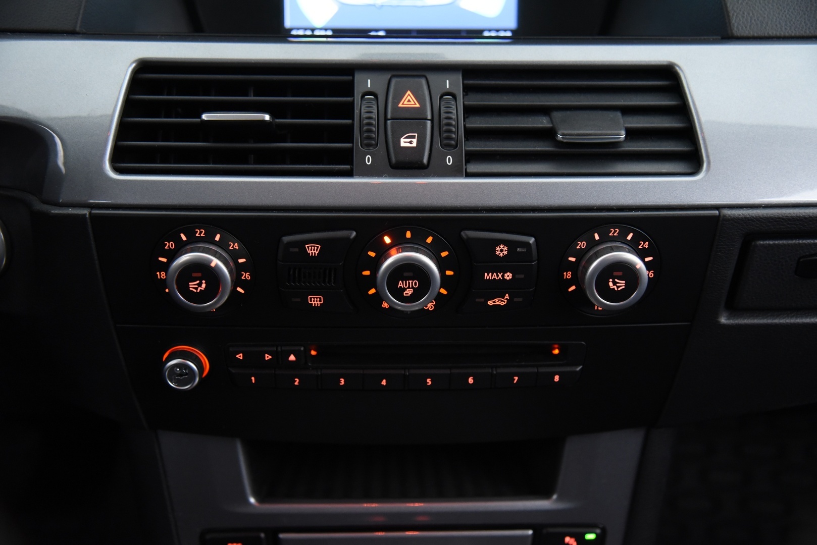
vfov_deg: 30.5
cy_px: 272
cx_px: 408
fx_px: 999
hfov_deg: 44.5
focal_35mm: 44
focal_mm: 44
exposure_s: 1/20
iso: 4000
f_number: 4
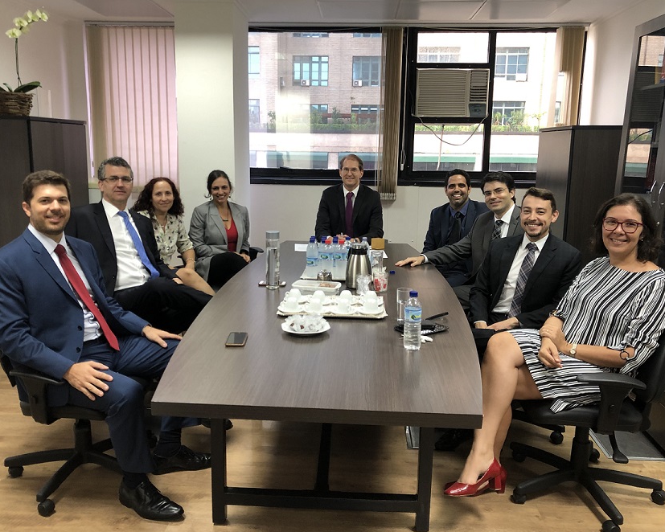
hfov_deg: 58.8
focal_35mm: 30
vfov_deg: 48.5
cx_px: 325
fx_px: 591
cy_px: 260
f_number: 1.8
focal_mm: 4
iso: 40
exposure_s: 1/17
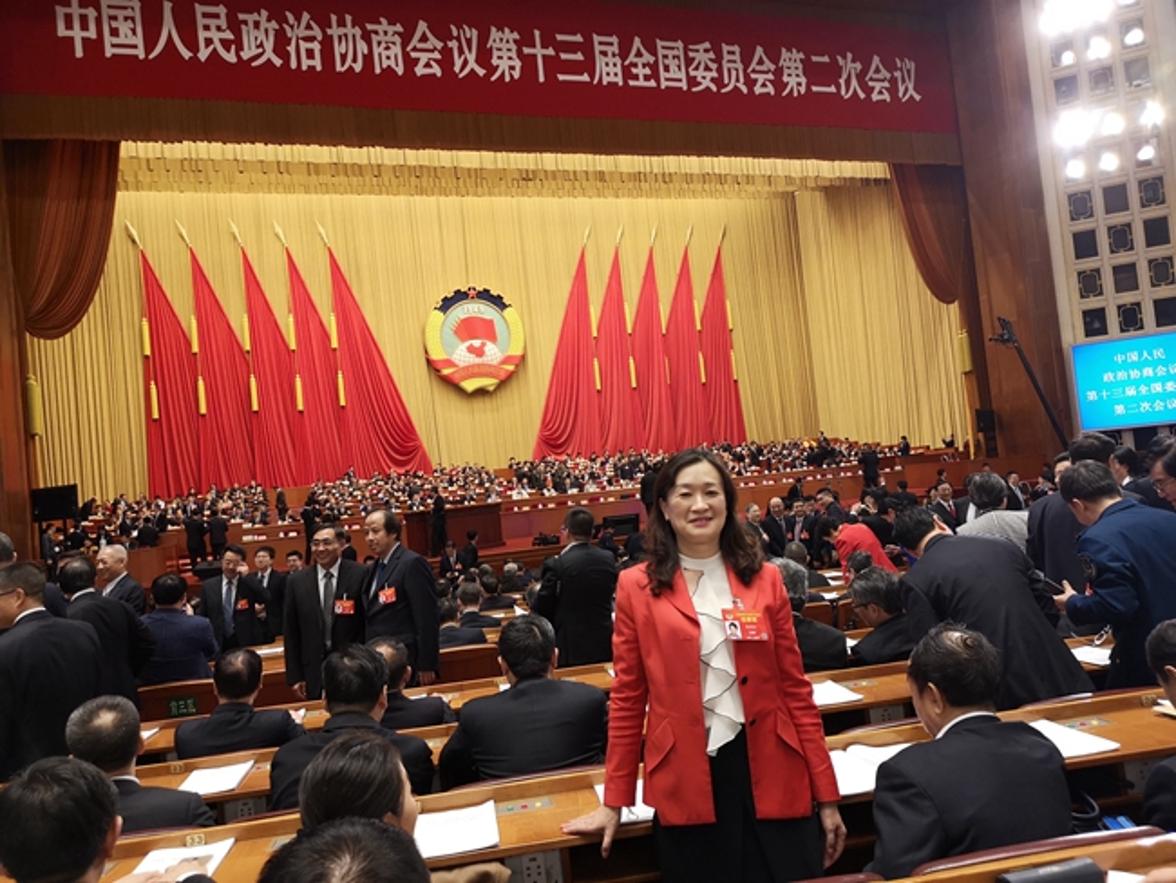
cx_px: 588
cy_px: 442
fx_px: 918
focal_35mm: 27
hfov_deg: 65.3
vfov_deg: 51.4
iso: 320
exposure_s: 1/100
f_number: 1.8
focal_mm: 3.95
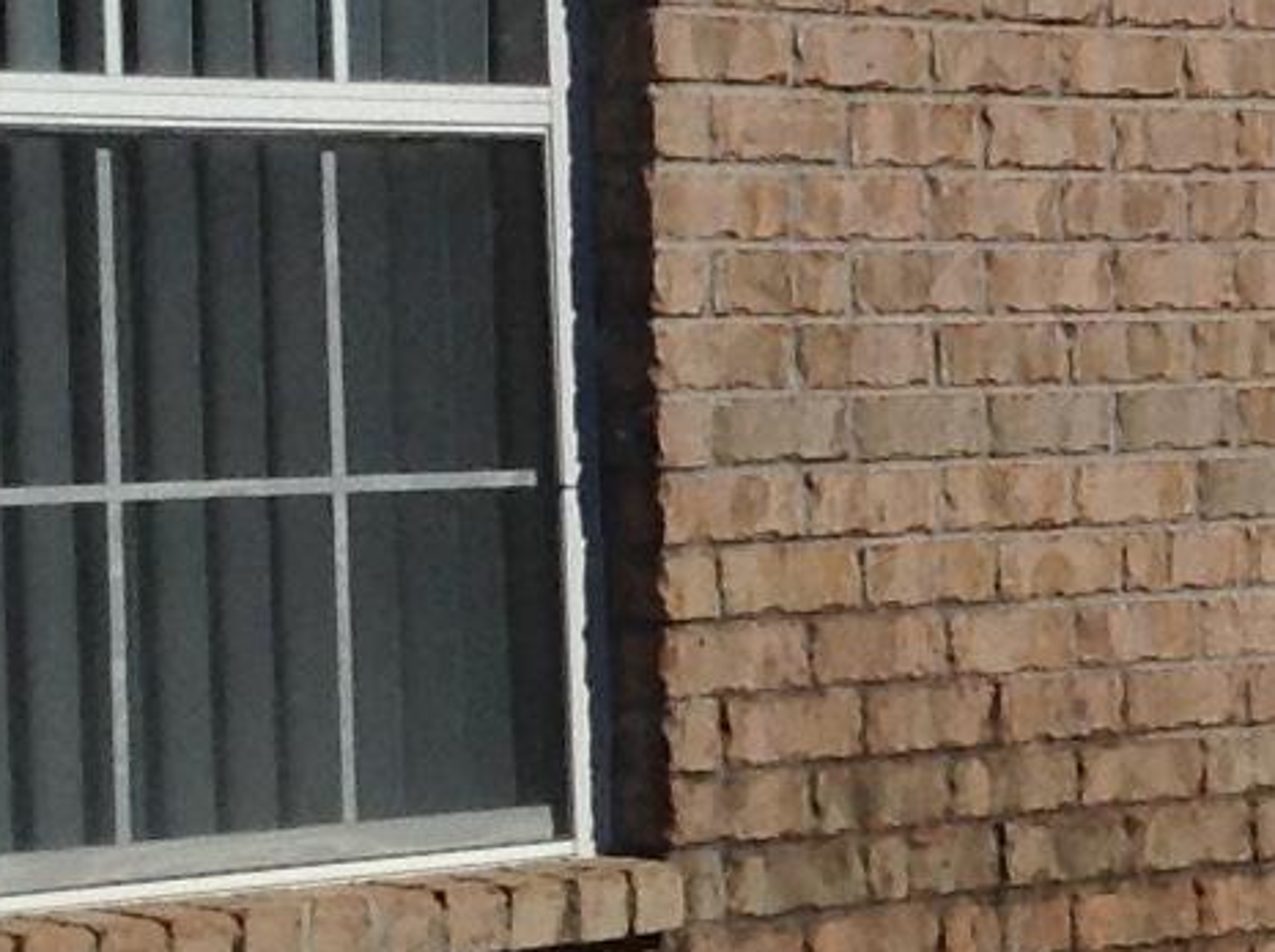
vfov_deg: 8.0
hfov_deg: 10.4
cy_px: 324
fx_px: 6765
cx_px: 1854
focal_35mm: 184
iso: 25
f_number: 2.4
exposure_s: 1/4149
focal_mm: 3.3
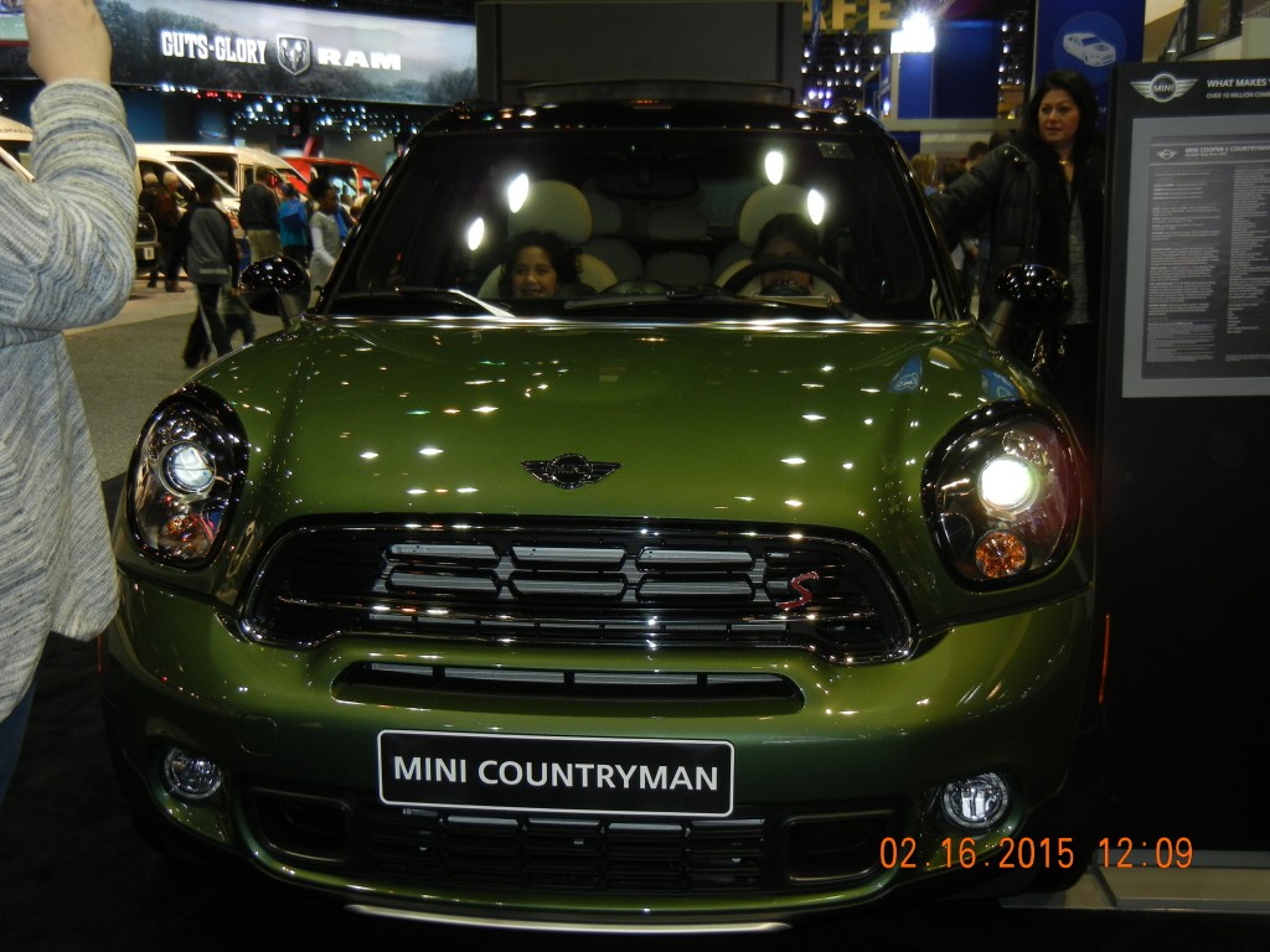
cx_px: 635
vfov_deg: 36.8
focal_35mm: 39
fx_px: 1431
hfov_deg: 47.9
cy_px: 476
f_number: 3.7
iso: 200
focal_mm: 7.1
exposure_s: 1/30
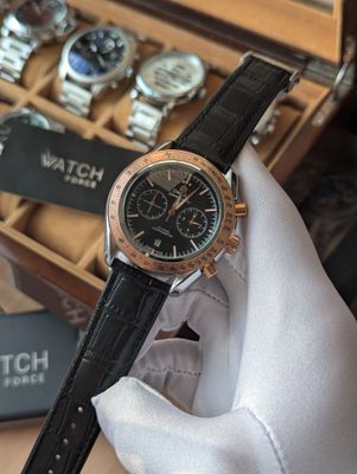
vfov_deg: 39.6
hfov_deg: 30.3
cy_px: 237
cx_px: 178
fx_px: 659
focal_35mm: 48
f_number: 1.85
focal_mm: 6.81
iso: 47
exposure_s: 1/332
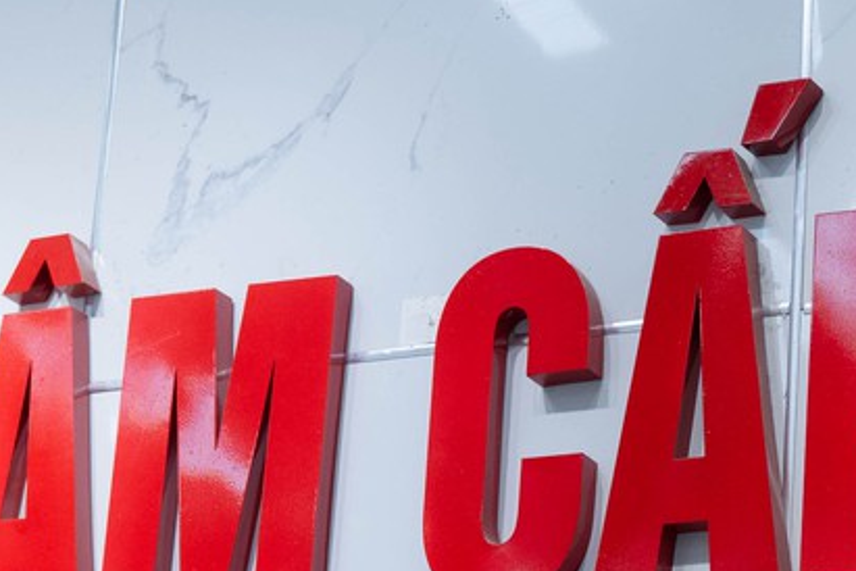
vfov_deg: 8.9
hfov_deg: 13.4
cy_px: 399
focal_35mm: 153
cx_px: 594
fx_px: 3648
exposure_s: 1/250
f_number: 3.2
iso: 500
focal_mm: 31.5
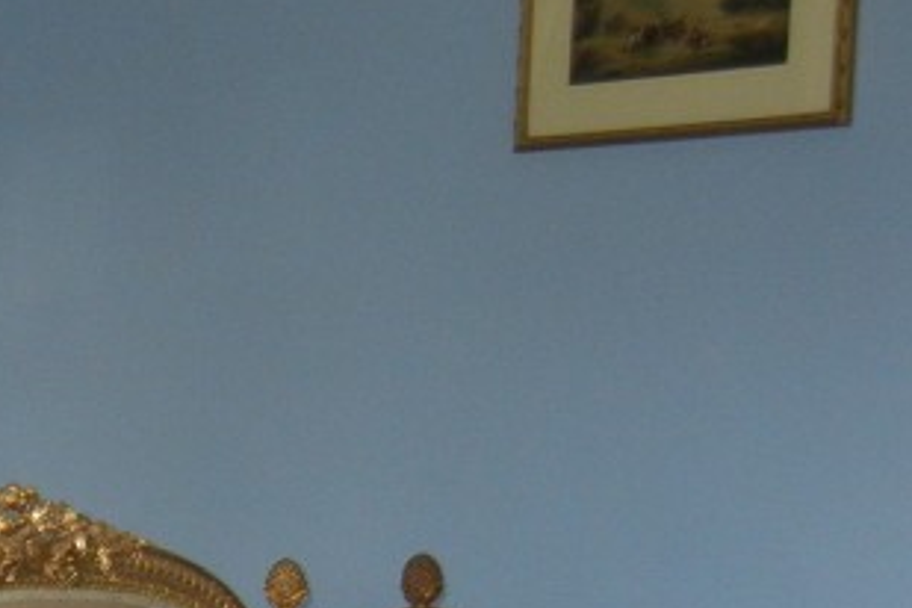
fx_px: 2964
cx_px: -587
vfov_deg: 11.5
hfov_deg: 15.6
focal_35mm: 117
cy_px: 720
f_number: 3.6
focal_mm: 6.2
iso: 291
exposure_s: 1/30
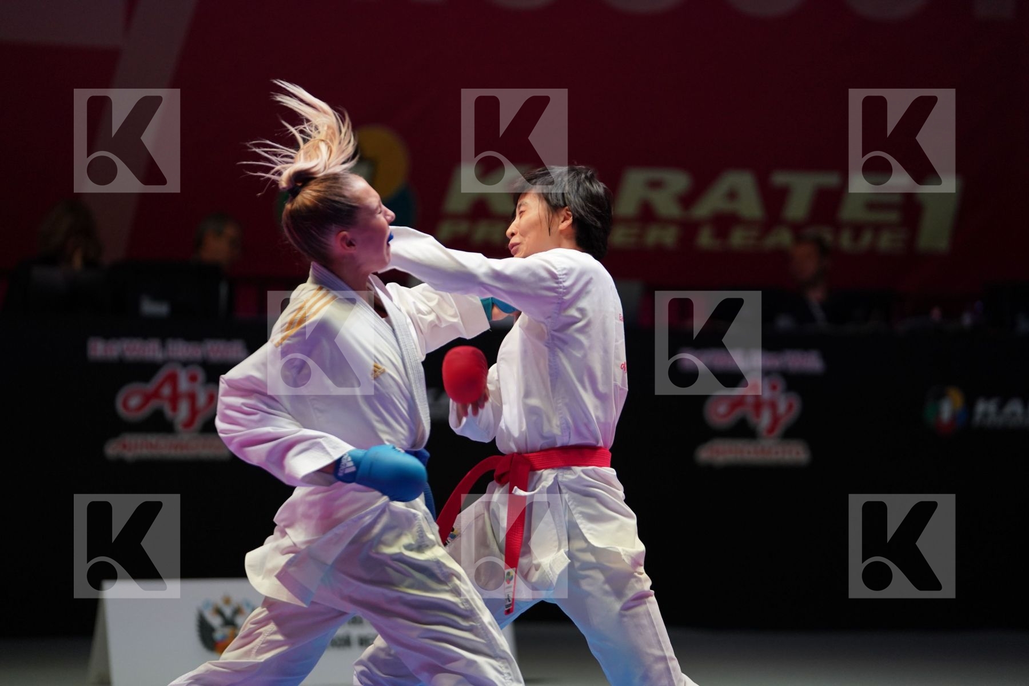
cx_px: 514
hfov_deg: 11.7
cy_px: 343
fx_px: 5030
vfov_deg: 7.8
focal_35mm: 176
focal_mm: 176
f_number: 2.8
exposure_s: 1/1000
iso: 2000
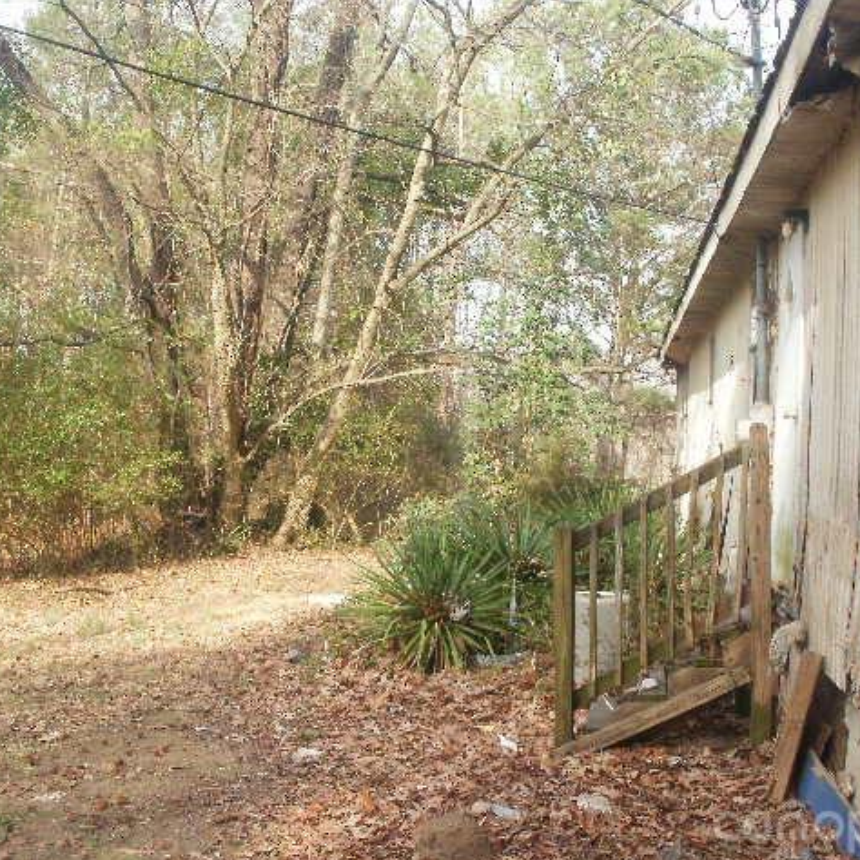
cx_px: 474
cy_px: 434
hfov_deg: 39.1
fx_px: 1209
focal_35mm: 43
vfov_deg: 39.2
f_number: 5.6
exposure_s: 1/80
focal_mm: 6.3
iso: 100
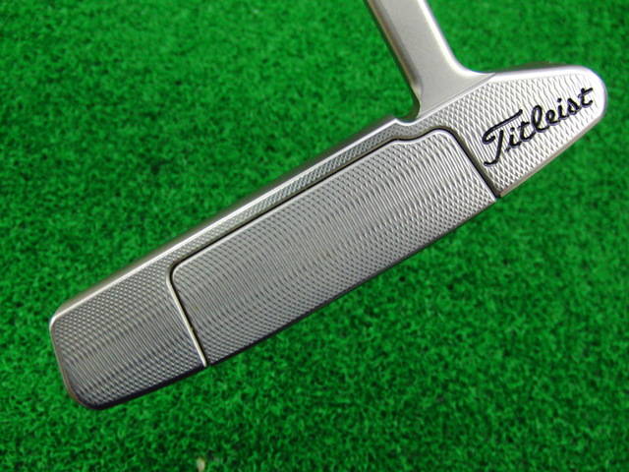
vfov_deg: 38.7
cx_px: 314
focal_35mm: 37
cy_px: 236
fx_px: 672
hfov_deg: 50.1
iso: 400
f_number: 3.6
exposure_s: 1/40
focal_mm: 6.42
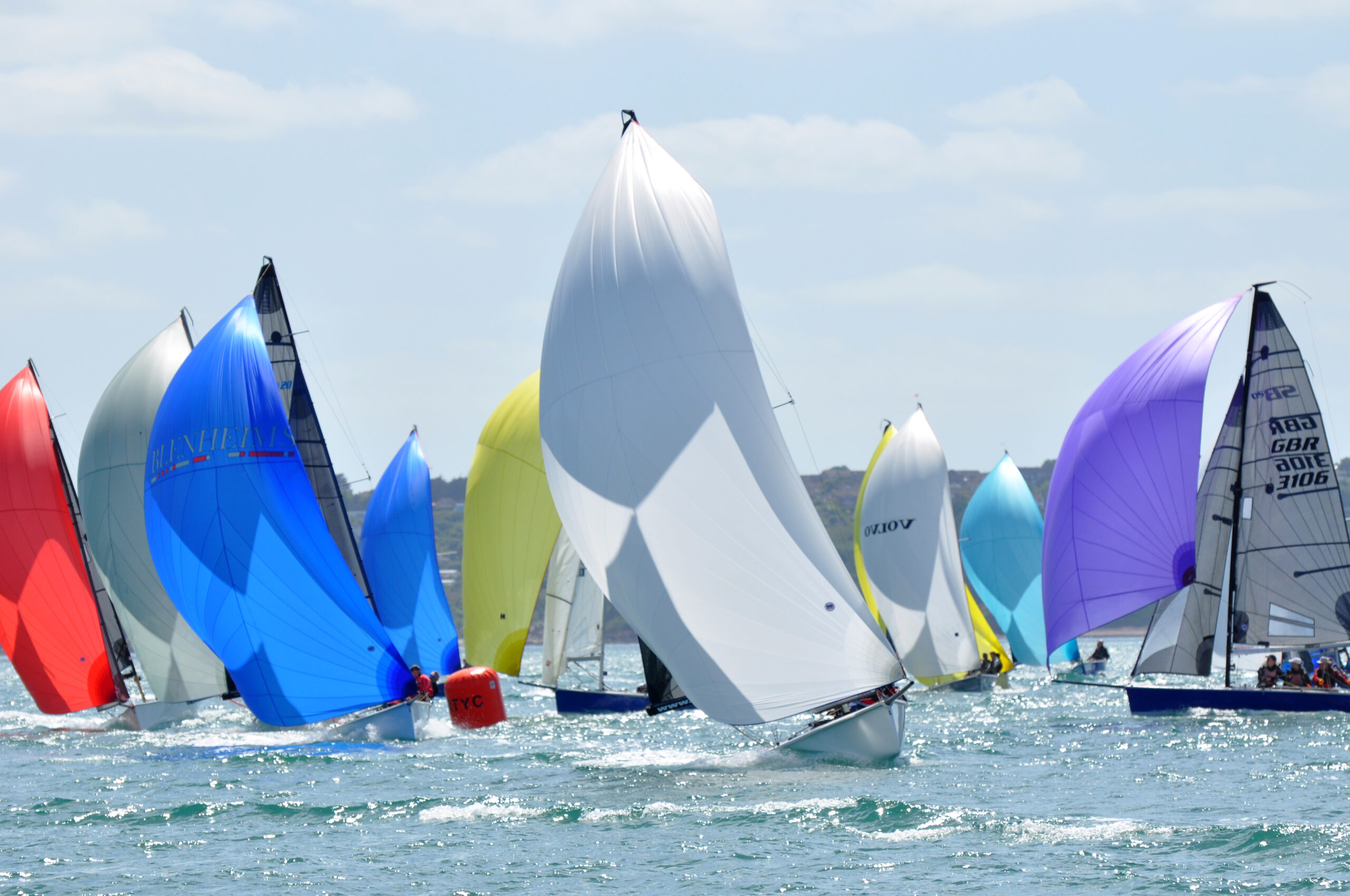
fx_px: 9269
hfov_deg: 8.3
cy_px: 448
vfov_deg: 5.5
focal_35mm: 248
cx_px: 675
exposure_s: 1/1000
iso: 200
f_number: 8
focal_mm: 165
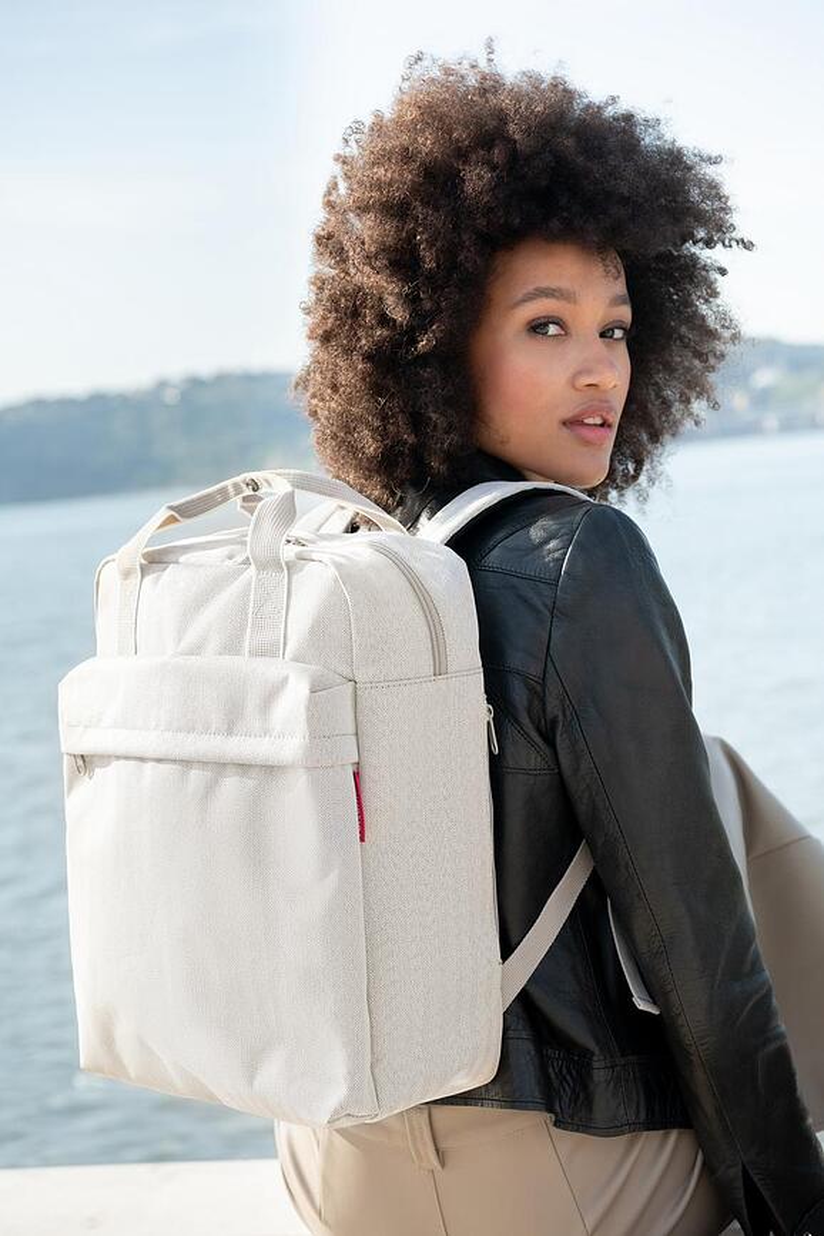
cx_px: 412
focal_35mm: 70
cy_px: 618
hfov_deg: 19.5
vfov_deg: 28.8
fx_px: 2403
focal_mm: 70
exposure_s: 1/1000
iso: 400
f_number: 6.3
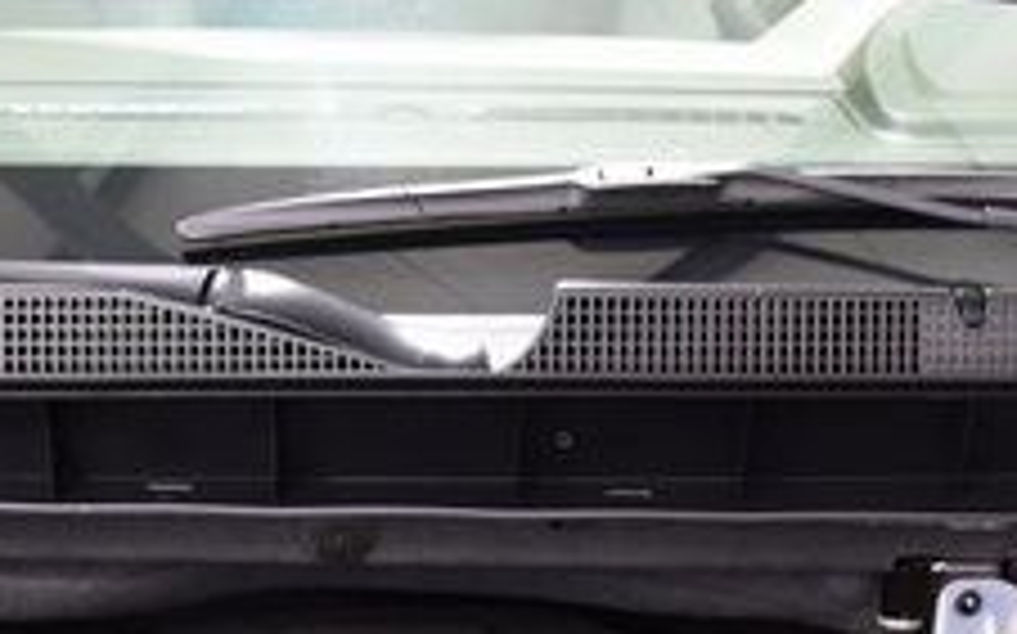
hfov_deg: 20.0
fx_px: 2881
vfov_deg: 12.2
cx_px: 387
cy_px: 812
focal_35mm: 104
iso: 1600
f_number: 2.8
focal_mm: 24
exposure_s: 1/40
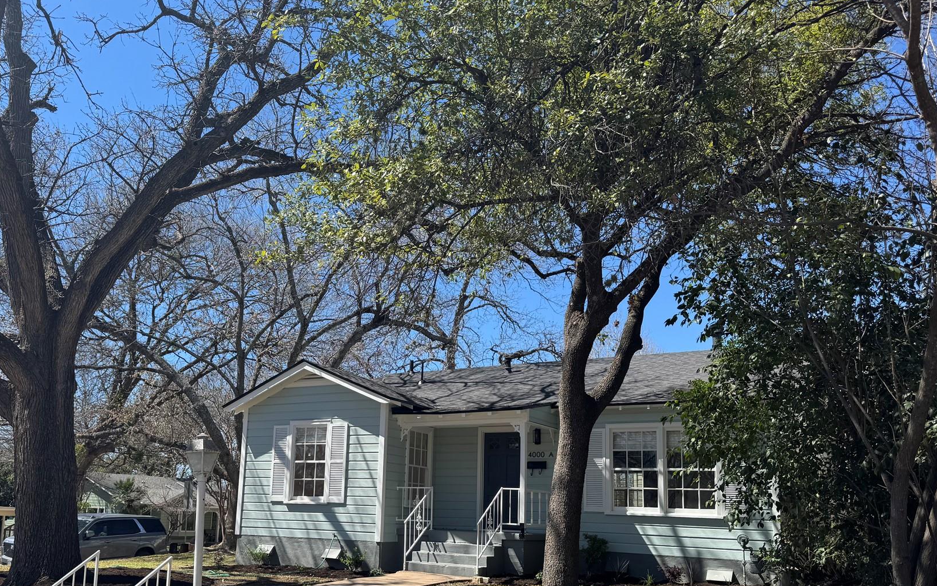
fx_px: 817
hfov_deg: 59.3
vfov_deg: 39.0
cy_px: 389
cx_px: 395
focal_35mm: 32
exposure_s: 1/2710
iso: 80
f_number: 1.78
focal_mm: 6.76
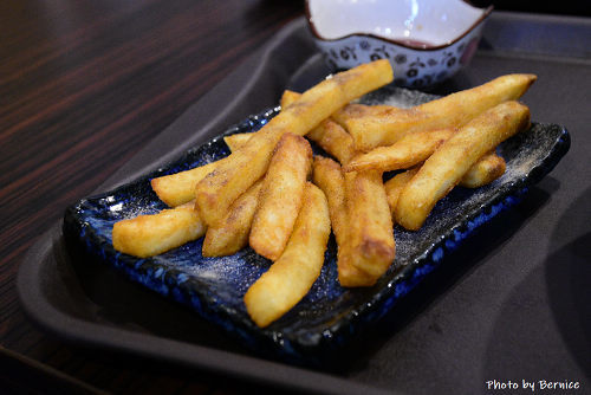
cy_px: 198
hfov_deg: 35.0
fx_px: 936
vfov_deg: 23.8
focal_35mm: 57
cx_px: 296
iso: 6400
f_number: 7.1
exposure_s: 1/40
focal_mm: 38
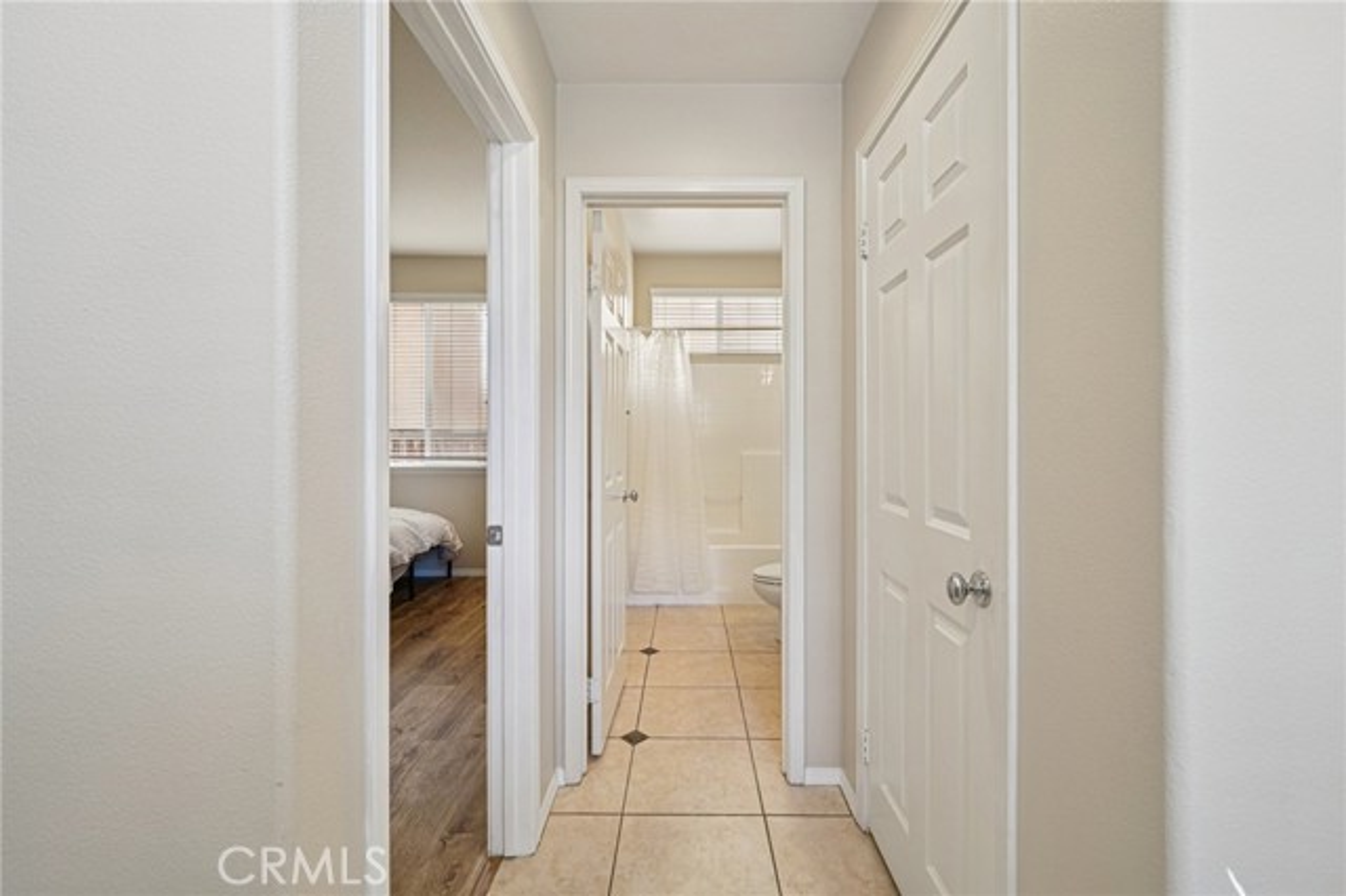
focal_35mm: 14
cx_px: 673
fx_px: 523
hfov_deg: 104.3
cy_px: 448
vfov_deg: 81.1
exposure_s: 1/25
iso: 400
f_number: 8
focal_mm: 14
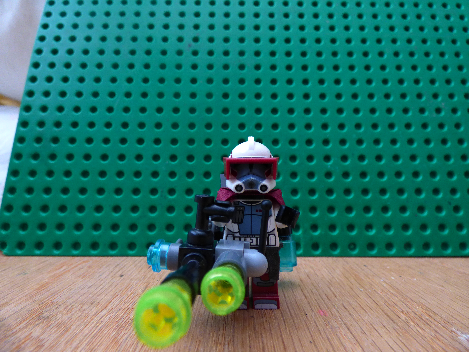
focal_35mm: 20
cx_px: 234
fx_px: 271
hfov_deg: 81.7
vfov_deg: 66.0
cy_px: 176
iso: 400
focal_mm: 3.58
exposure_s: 1/4
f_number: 2.8
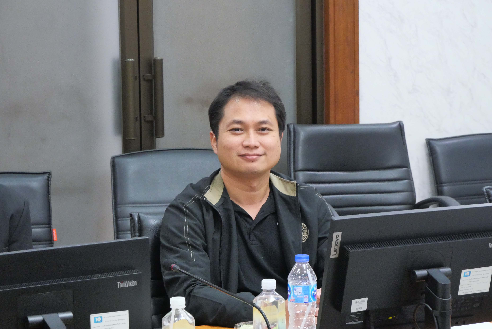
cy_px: 164
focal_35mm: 124
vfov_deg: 11.1
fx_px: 1696
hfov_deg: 16.5
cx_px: 246
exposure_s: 1/30
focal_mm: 60
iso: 3200
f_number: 7.1
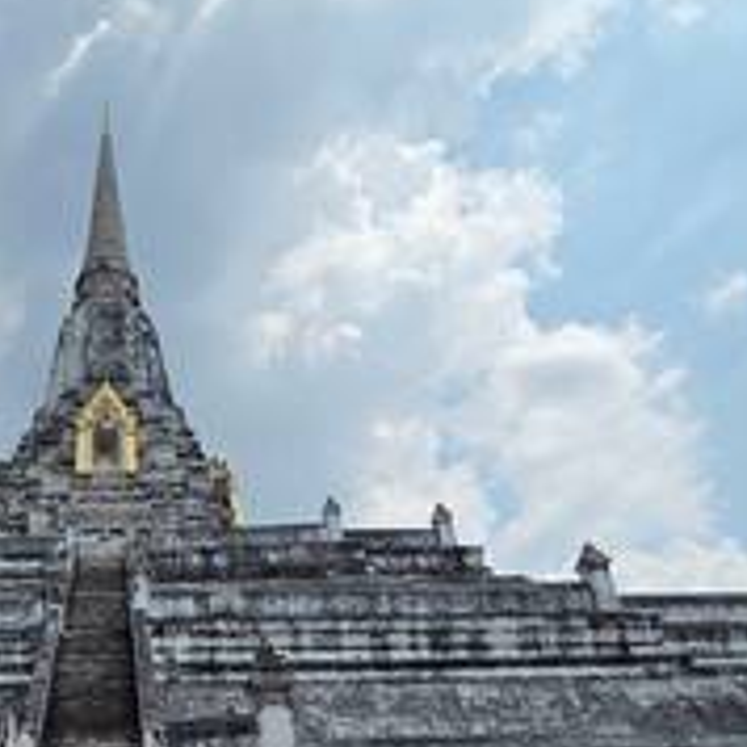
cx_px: 59
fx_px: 757
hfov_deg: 46.7
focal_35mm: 31
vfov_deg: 47.8
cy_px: 655
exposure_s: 1/3345
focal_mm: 2.2
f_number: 2.2
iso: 50
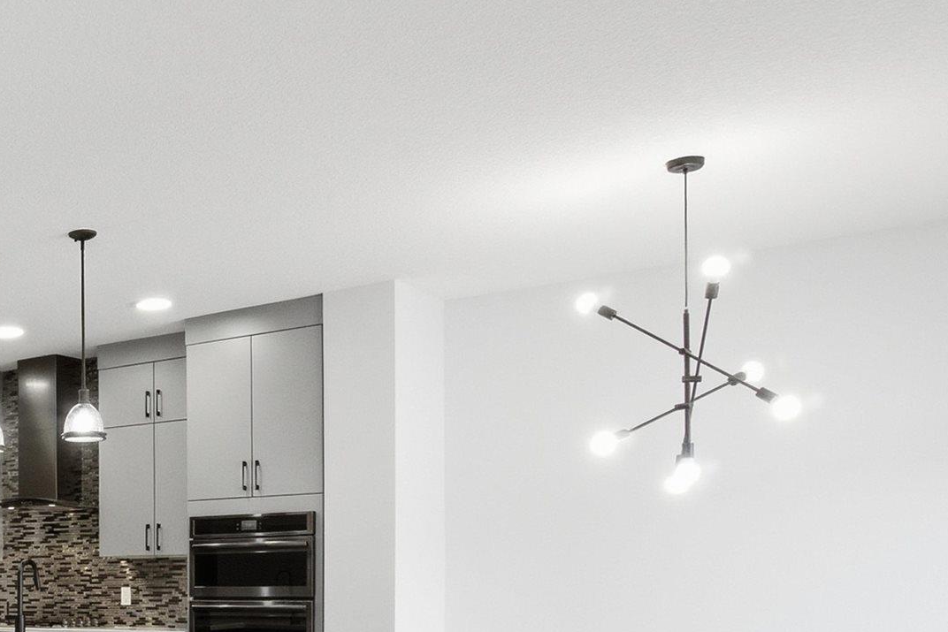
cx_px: -149
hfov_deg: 36.6
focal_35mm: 43
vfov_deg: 29.1
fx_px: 1132
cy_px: 636
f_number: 8
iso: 400
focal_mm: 10
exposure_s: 1/200
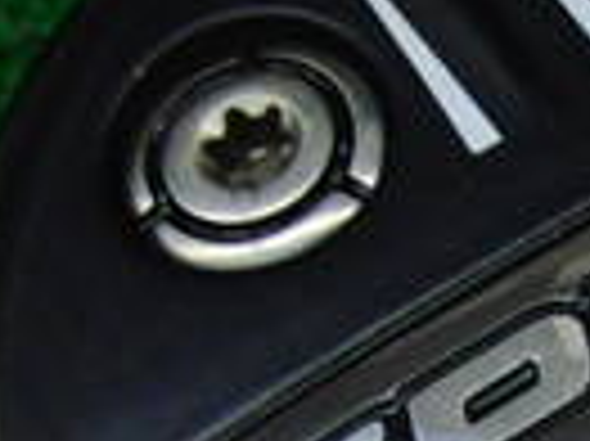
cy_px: 598
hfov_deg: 10.5
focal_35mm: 181
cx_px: 914
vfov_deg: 8.1
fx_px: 3082
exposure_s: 1/80
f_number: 3.6
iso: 320
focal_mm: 6.42
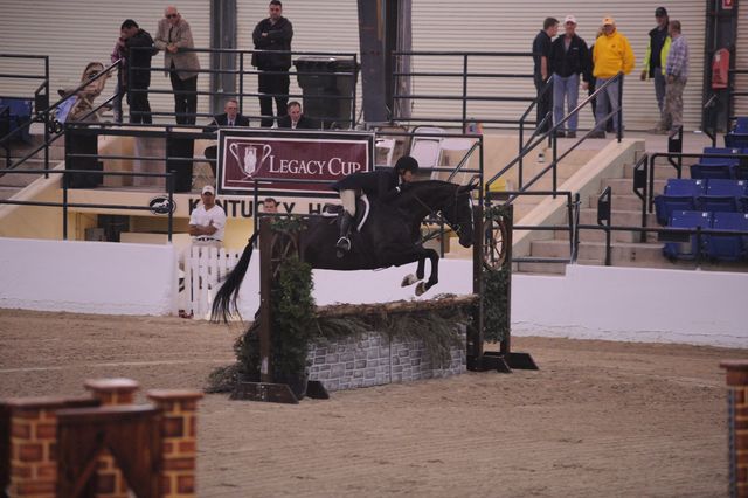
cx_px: 374
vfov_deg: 6.9
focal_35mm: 200
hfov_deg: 10.3
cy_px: 249
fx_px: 4153
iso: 5000
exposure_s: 1/400
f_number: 2.8
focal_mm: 200
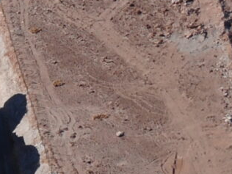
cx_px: -598
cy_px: 339
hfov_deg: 4.9
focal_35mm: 372
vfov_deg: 4.0
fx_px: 2493
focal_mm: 34
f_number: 9
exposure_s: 1/125
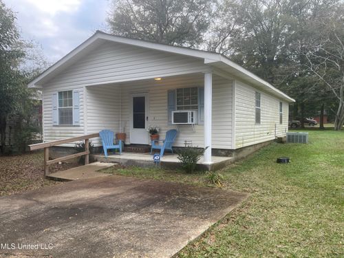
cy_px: 129
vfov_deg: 54.9
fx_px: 248
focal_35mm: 25
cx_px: 172
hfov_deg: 69.4
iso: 32
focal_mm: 5.1
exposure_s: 1/121
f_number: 1.6
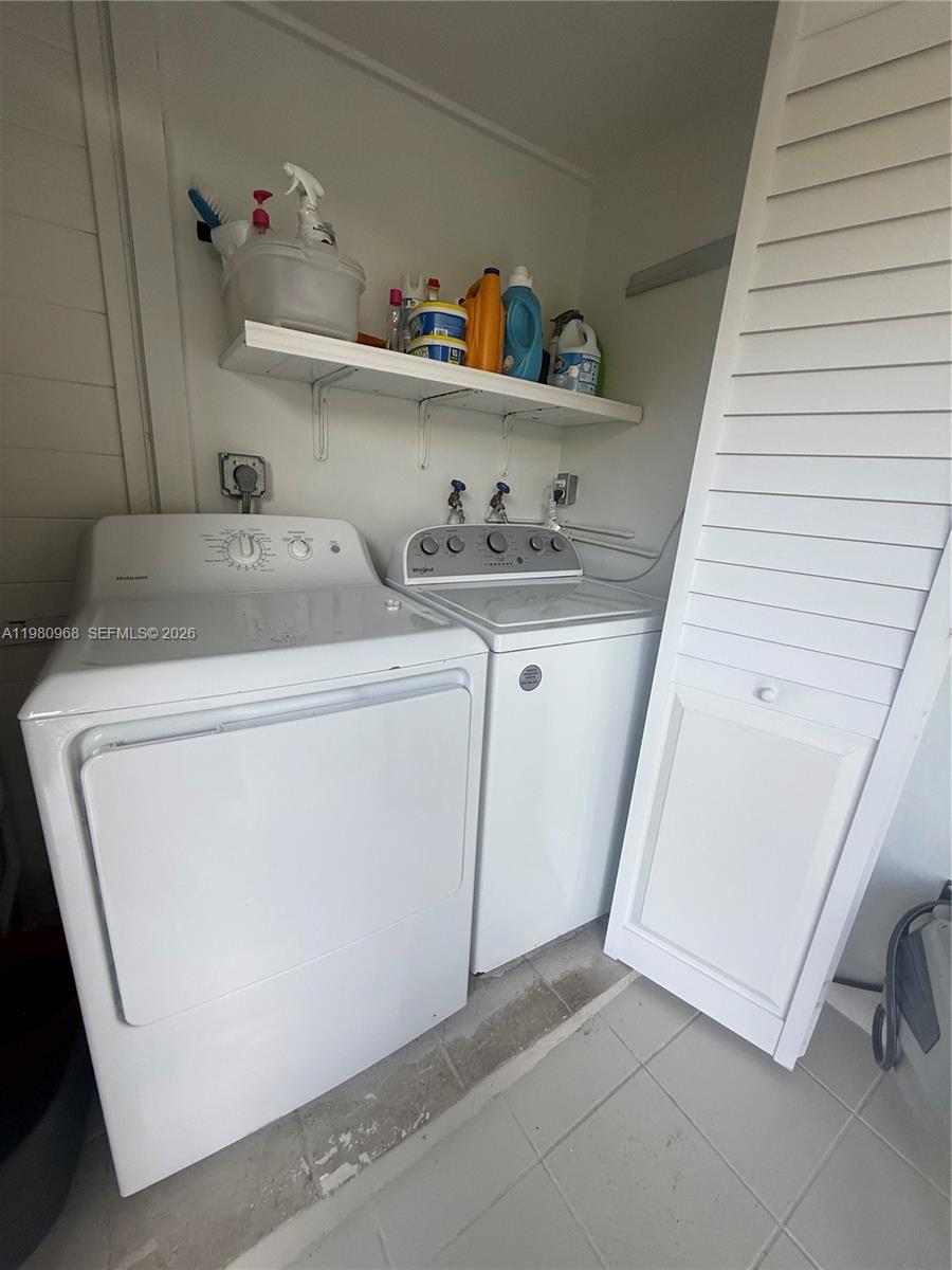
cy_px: 635
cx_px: 476
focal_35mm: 14
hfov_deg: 85.7
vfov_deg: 102.1
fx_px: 513
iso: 200
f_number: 2.2
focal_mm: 2.22
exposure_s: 1/99
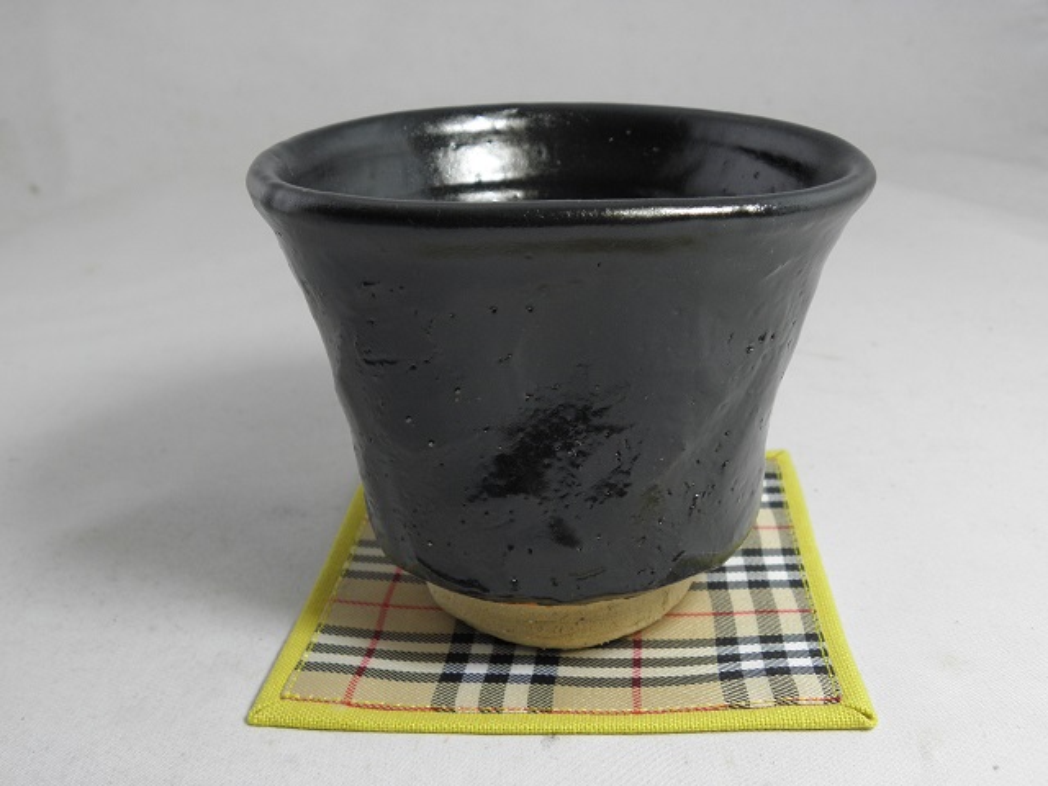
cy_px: 393
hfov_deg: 50.1
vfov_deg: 38.7
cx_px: 524
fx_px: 1120
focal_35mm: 37
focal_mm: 6.64
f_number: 3.2
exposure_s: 1/50
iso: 125
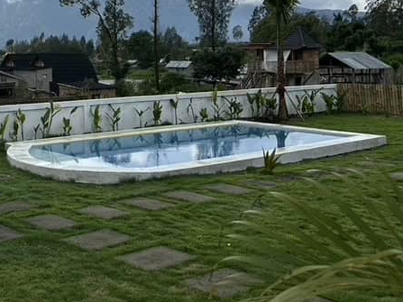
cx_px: 16
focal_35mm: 55
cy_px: 38
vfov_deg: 25.8
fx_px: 640
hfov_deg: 32.6
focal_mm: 6.9
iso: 80
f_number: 1.8
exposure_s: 1/13699
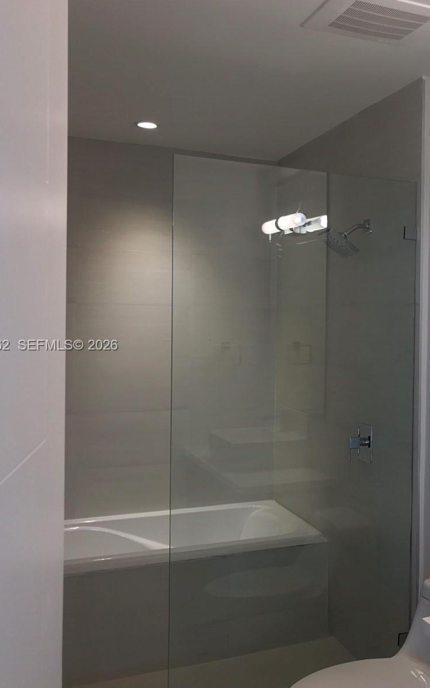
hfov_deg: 30.3
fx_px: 750
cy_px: 346
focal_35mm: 40
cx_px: 401
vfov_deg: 49.3
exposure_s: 1/40
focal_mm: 3.99
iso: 20
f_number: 1.8
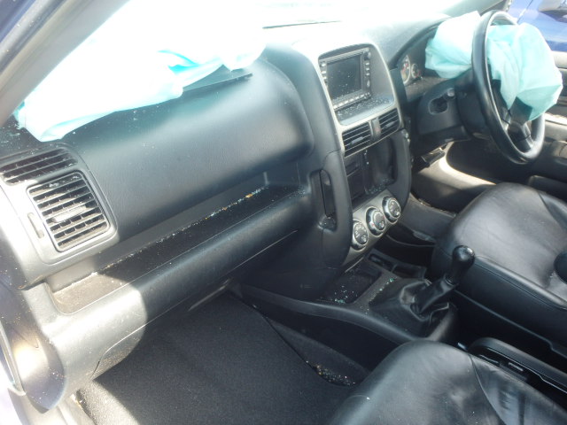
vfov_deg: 49.7
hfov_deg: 63.4
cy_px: 212
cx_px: 284
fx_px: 459
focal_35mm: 28
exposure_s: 1/60
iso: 200
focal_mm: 5
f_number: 3.9
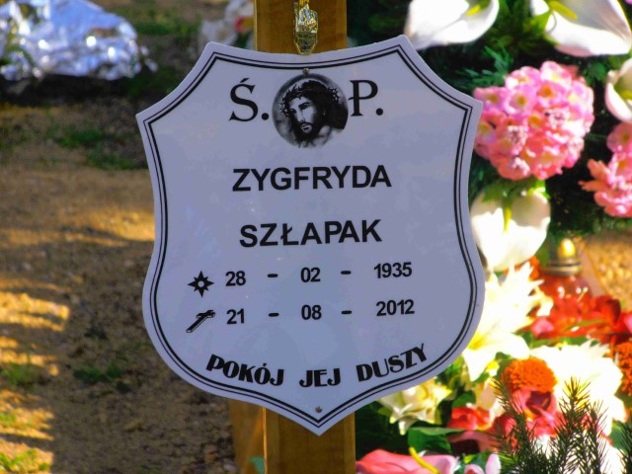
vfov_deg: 6.2
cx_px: 316
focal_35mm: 240
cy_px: 237
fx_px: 4382
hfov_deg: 8.2
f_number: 5.7
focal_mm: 42.54
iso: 80
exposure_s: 1/250
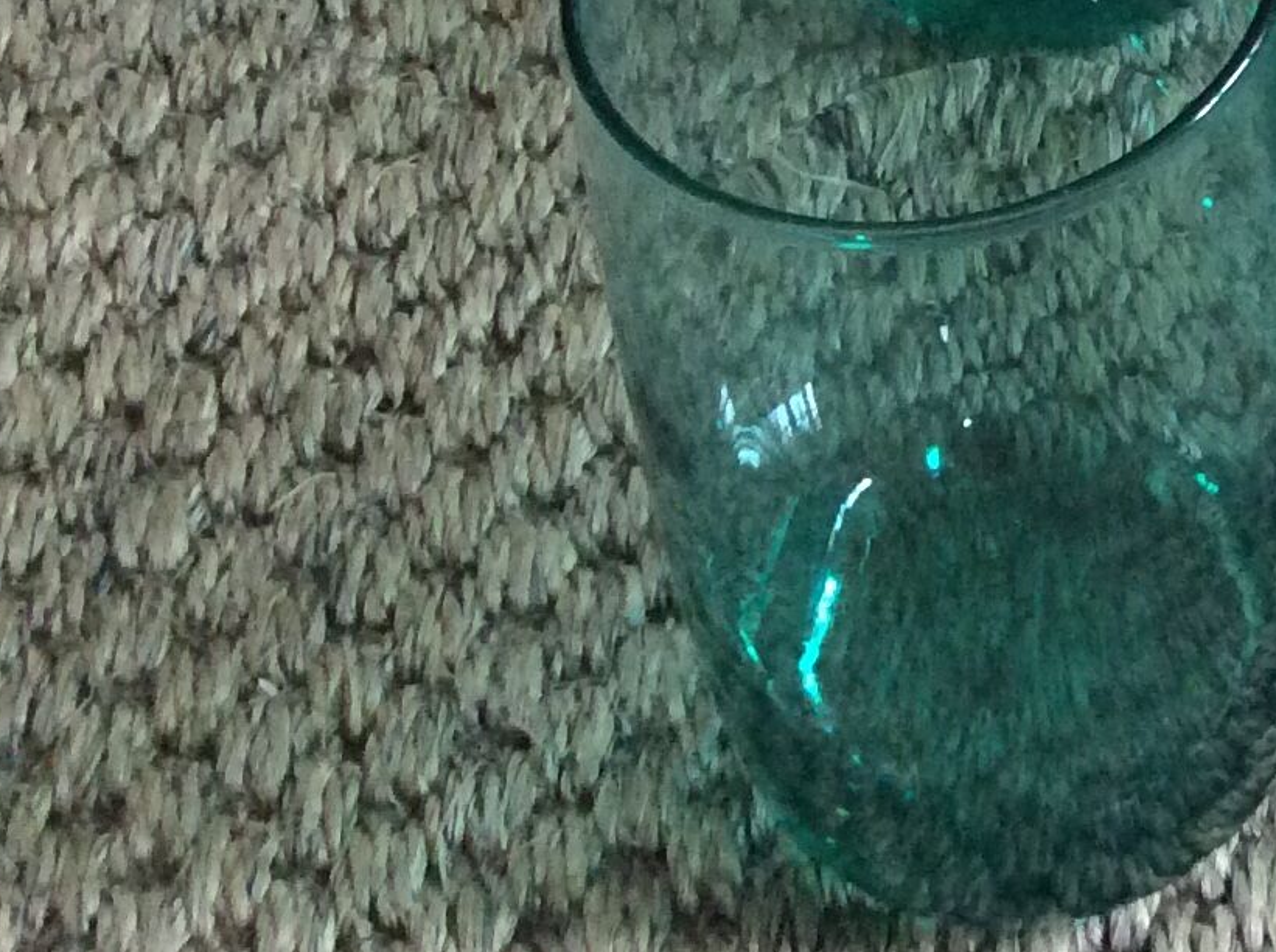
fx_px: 3717
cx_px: 1742
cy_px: -339
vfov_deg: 14.0
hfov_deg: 18.0
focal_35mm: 101
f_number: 2.4
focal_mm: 3.3
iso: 200
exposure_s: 1/25
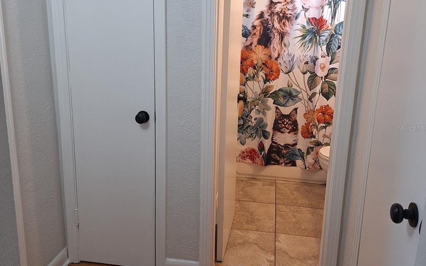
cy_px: 128
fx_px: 383
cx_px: 215
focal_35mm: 33
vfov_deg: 38.3
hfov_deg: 58.2
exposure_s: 1/40
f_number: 1.8
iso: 100
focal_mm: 5.54
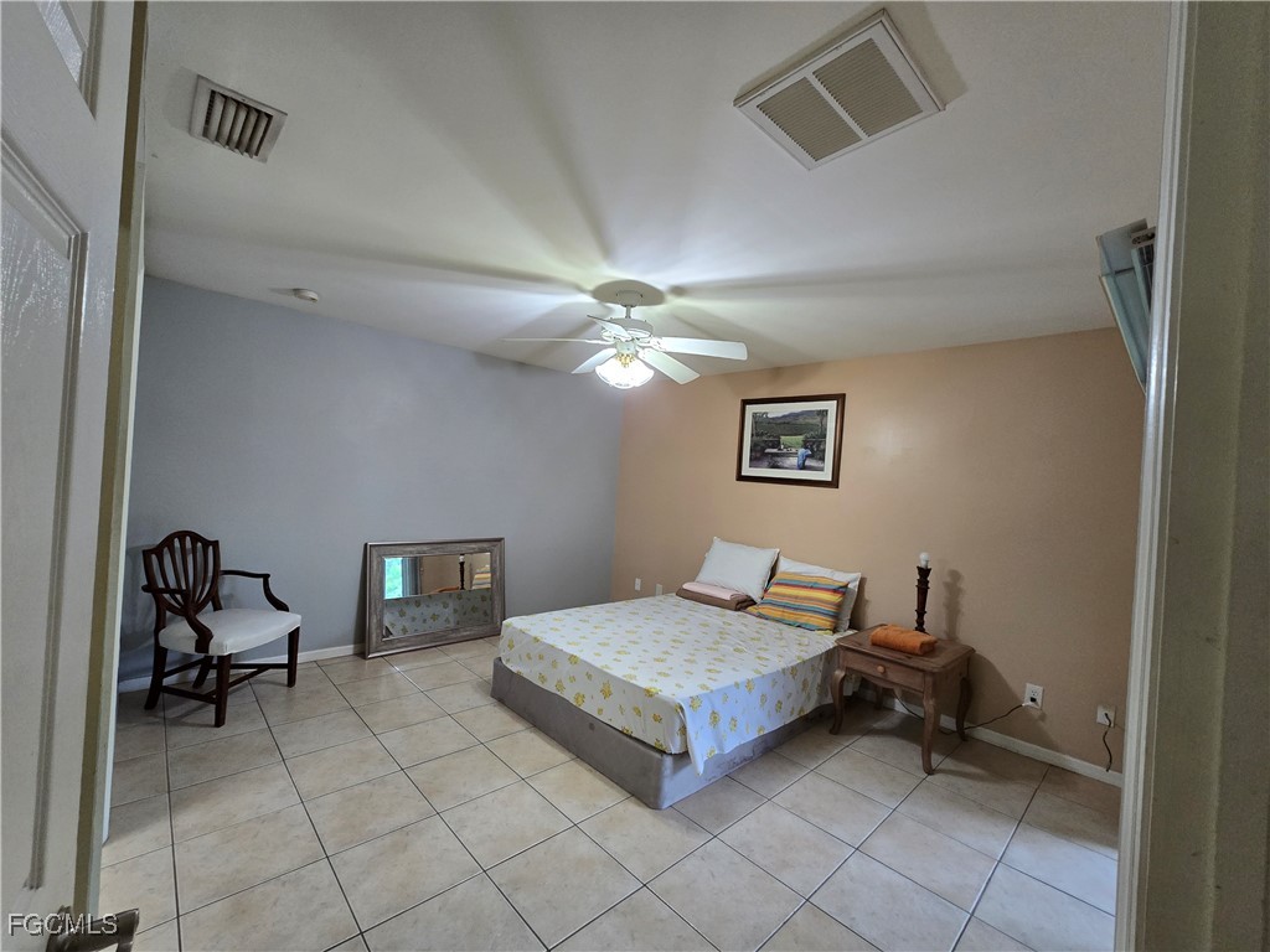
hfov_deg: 106.2
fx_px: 477
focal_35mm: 13
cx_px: 635
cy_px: 476
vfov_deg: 89.9
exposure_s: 1/60
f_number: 2.2
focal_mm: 2.2
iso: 400
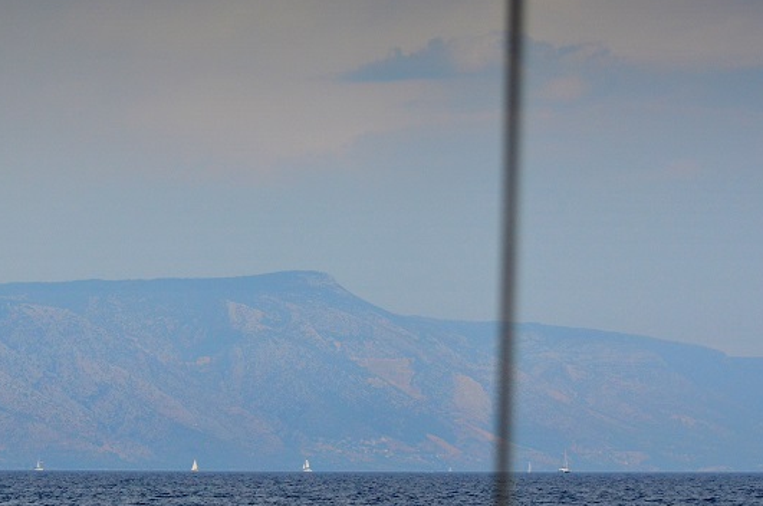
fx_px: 3766
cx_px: 330
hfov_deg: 11.6
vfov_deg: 7.7
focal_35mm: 178
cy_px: 203
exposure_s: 1/6400
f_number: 4.5
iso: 640
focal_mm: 70
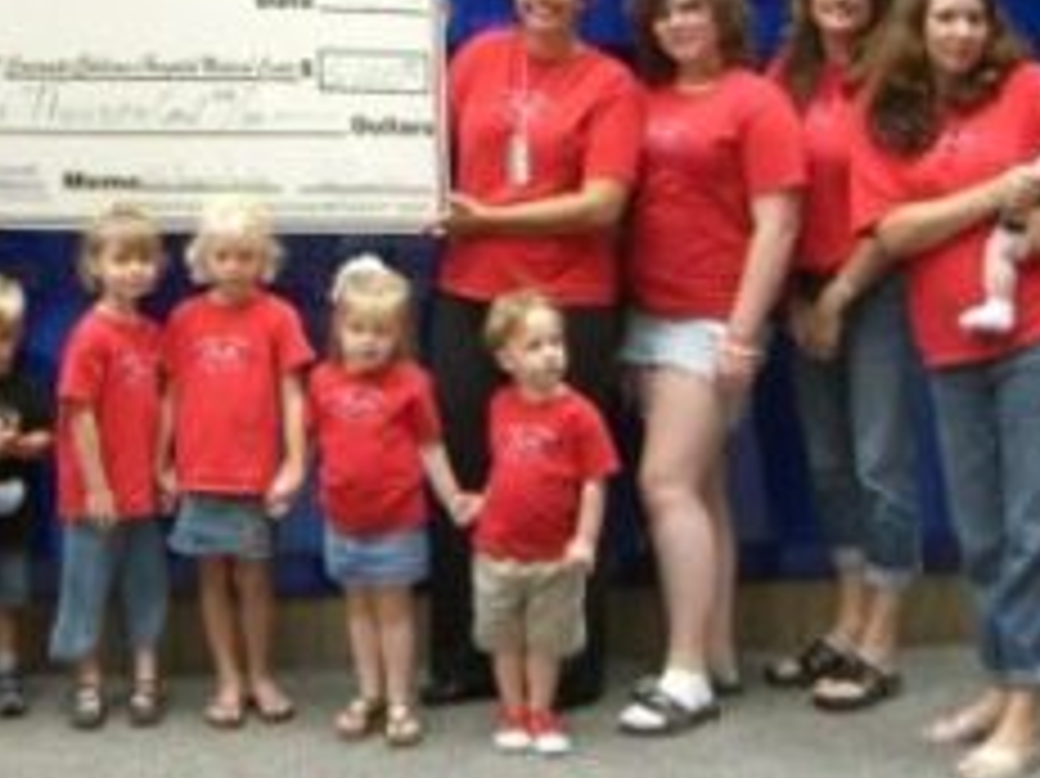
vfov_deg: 21.0
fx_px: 2072
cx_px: 248
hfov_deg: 27.7
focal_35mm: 69
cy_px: 119
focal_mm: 7.9
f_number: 2.8
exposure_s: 1/100
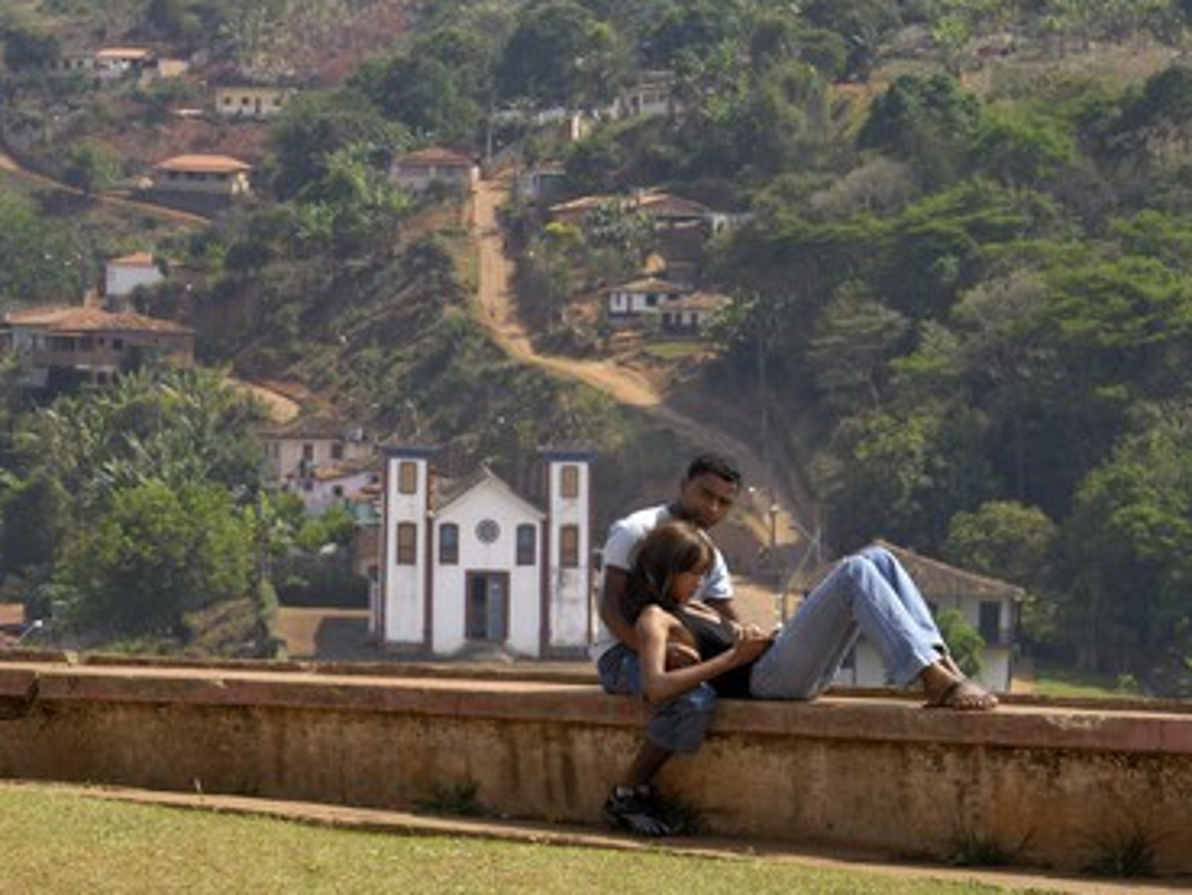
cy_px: 449
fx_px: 3961
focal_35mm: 115
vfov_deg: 12.9
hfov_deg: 17.1
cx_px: 552
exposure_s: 1/160
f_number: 8
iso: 100
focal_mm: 70
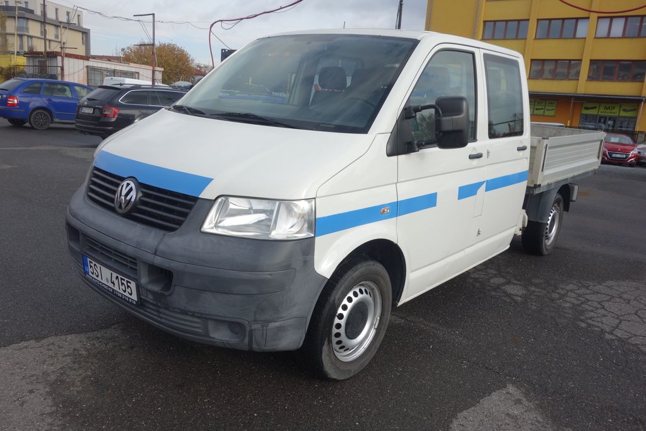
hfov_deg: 65.5
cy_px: 216
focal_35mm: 28
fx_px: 502
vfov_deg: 46.4
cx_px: 323
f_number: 5.6
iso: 125
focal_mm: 10.4
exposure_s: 1/320
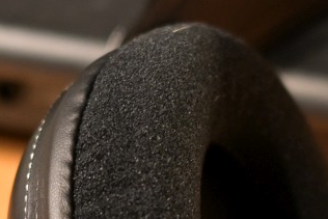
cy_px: 278
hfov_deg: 8.5
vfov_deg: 5.6
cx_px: 155
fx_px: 2215
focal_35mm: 243
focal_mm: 40
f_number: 2.5
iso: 720
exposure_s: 1/60
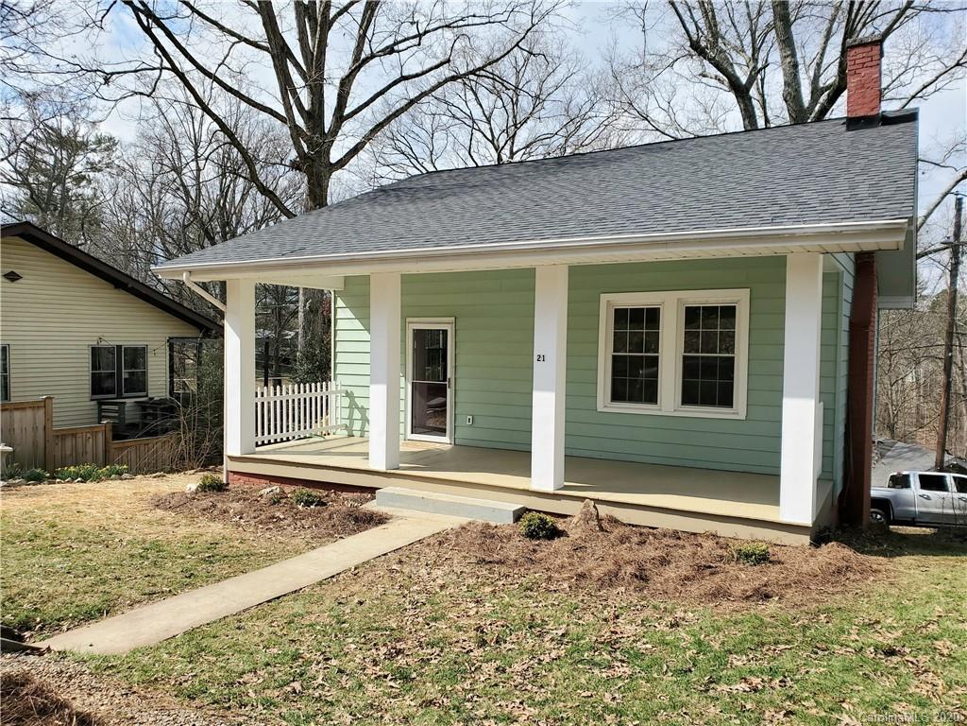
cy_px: 363
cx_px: 484
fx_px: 726
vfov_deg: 53.1
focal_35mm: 26
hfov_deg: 67.3
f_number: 2.4
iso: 50
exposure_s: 1/1120
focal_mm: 4.3
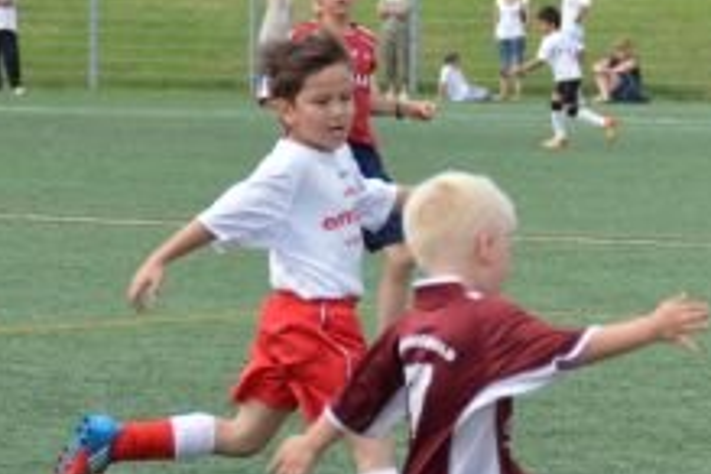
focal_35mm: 370
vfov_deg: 3.7
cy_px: 411
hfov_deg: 5.6
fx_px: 7307
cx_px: 643
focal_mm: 90
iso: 400
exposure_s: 1/1250
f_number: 5.3
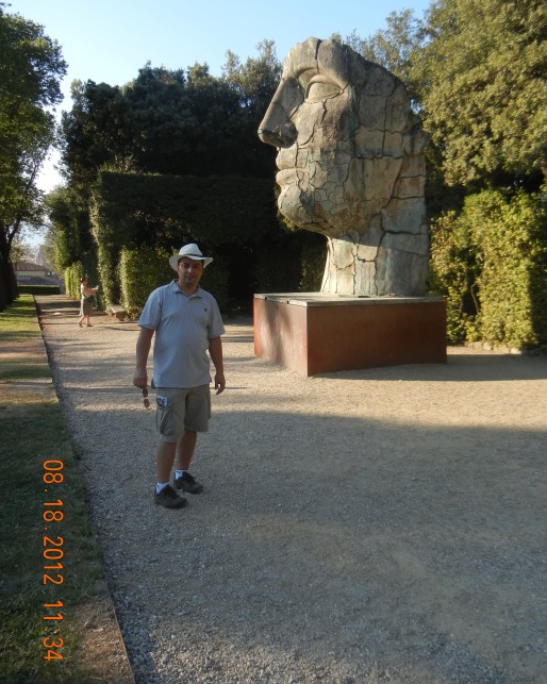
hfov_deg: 42.2
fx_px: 709
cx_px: 296
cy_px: 302
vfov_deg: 51.4
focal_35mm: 35
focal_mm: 5.4
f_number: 3.5
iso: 160
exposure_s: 1/540
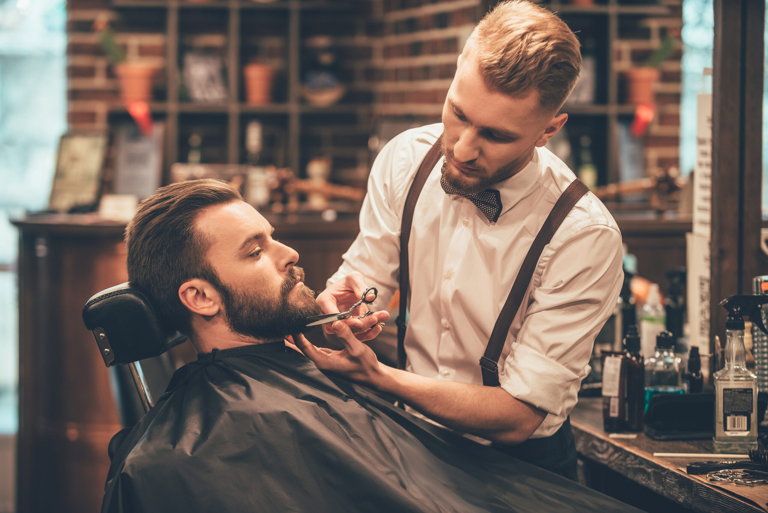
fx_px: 2177
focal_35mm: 102
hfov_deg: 20.0
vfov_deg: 13.4
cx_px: 384
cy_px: 256
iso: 400
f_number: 3.5
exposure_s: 1/50
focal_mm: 102
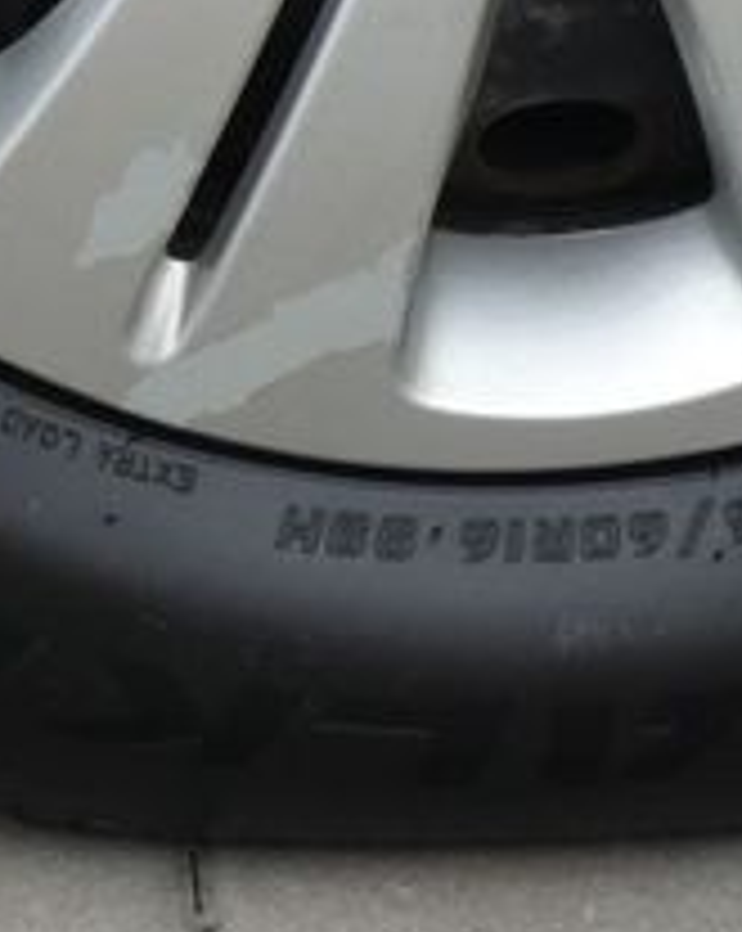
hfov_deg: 7.4
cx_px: 238
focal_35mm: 208
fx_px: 5722
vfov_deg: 9.0
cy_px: -626
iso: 80
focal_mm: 7.8
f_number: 3.7
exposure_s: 1/200
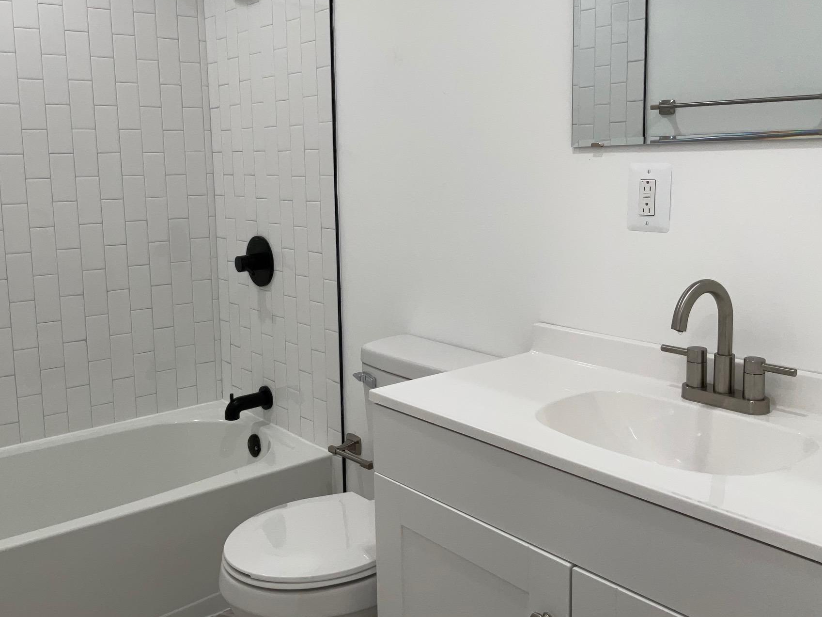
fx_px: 831
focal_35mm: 35
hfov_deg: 52.5
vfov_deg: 40.6
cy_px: 273
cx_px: 364
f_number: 1.8
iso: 40
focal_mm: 3
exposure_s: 1/120
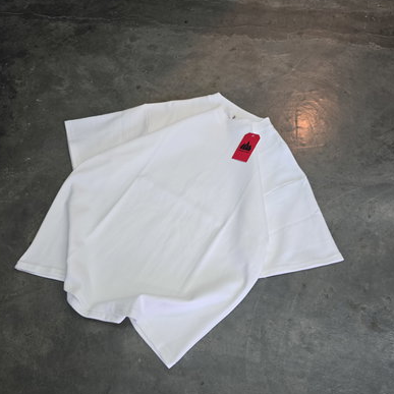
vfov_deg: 57.0
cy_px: 232
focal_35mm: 28
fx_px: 361
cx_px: 194
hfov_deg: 57.3
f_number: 1.7
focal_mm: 6.3
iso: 160
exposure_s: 1/100
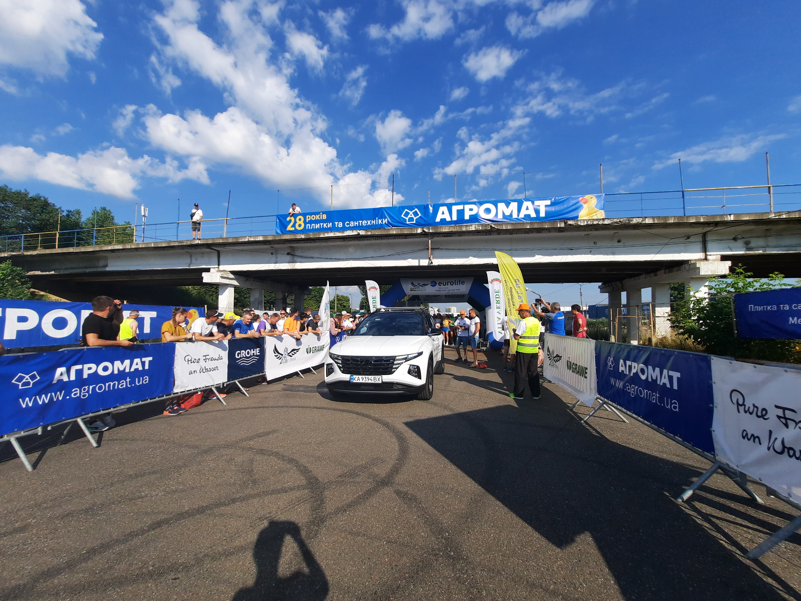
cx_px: 400
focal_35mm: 13
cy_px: 300
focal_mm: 1.74
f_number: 2.2
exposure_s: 1/1548
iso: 40
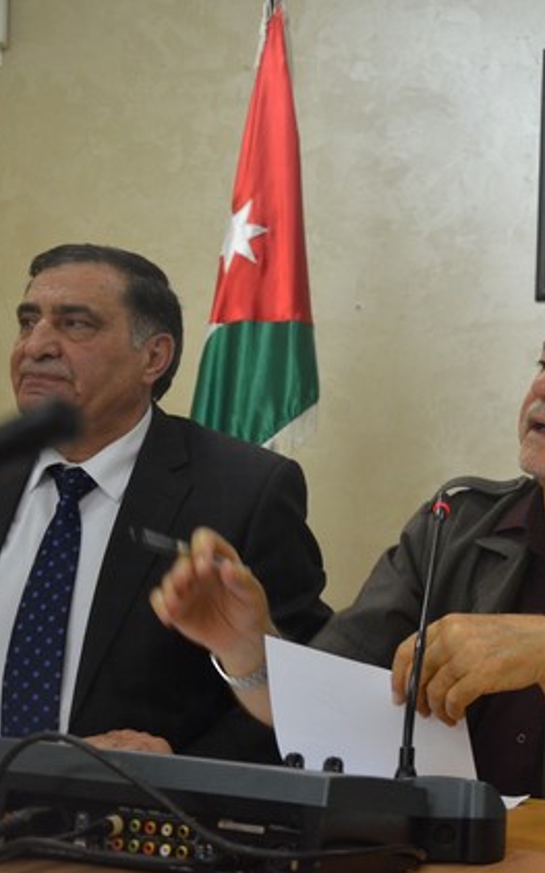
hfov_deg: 19.3
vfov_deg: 31.5
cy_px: 438
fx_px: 1545
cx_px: 582
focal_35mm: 65
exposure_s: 1/80
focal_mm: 28
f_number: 4.5
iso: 1600
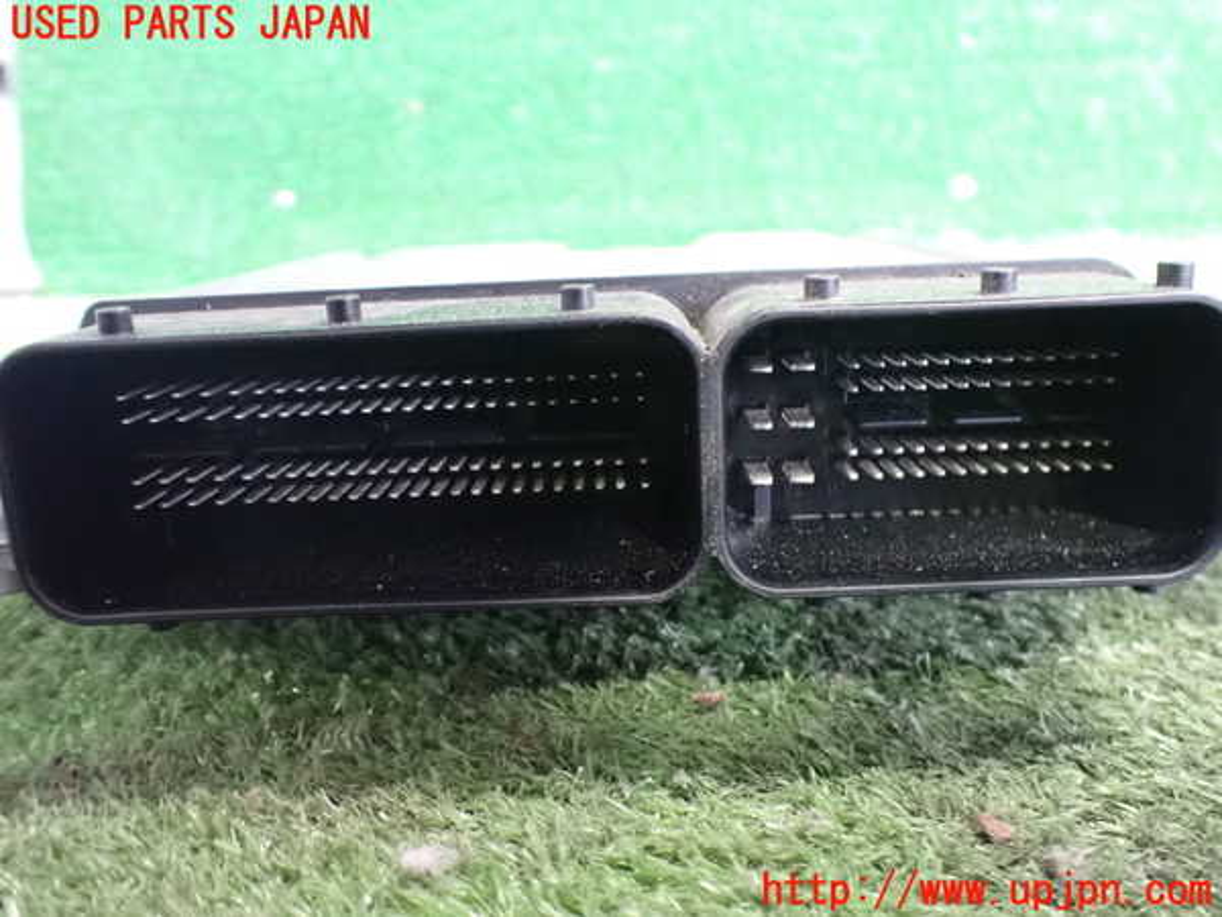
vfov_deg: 46.8
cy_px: 458
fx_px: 1059
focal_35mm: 30
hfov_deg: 60.0
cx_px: 611
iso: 1600
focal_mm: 5.4
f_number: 2.3
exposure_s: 1/30
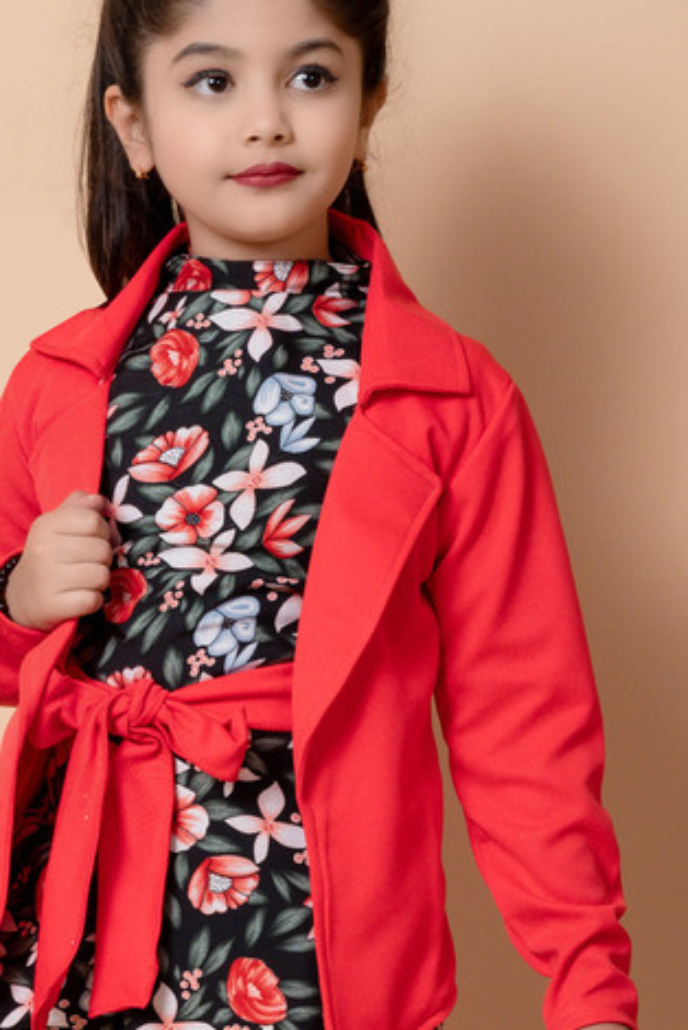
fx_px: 3778
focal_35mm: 132
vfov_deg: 15.4
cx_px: 0
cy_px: 874
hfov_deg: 10.3
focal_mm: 62
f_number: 13
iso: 320
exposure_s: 1/160
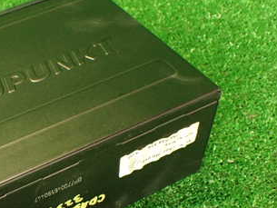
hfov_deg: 29.2
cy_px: 173
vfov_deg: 22.9
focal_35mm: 63
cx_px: 17
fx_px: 504
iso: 400
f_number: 2.4
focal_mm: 5.79
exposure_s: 1/30
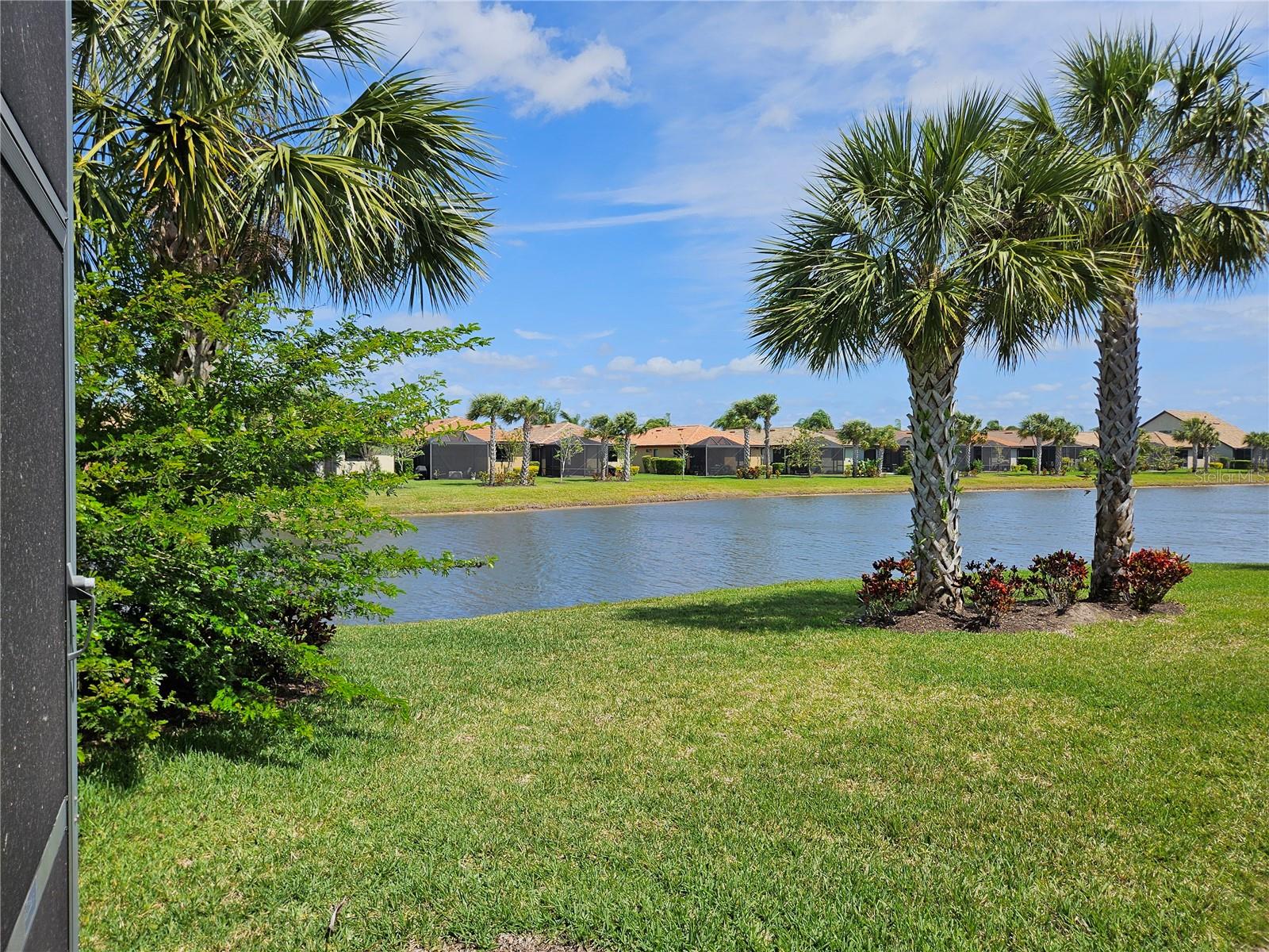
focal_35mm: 23
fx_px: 843
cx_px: 634
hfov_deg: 73.9
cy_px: 476
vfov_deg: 58.9
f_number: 1.8
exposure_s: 1/2635
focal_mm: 5.4
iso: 25
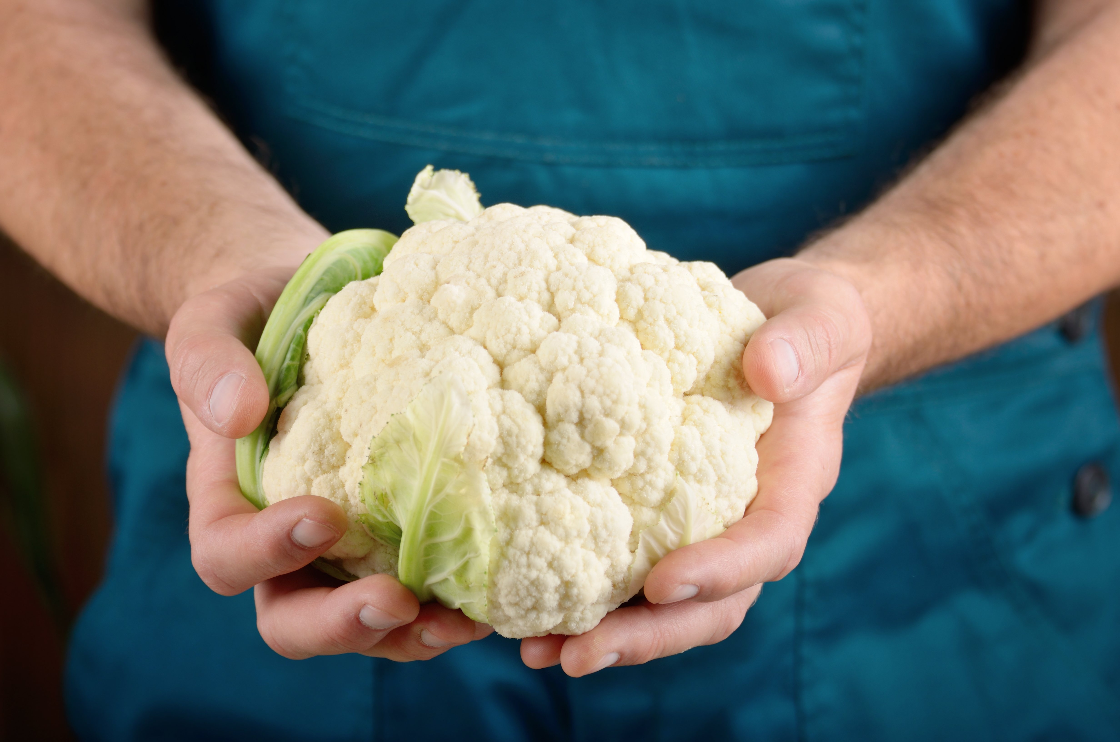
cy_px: 371
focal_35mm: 195
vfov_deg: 7.0
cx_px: 560
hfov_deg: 10.6
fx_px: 6054
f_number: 5.6
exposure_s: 1/250
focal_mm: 130
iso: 100
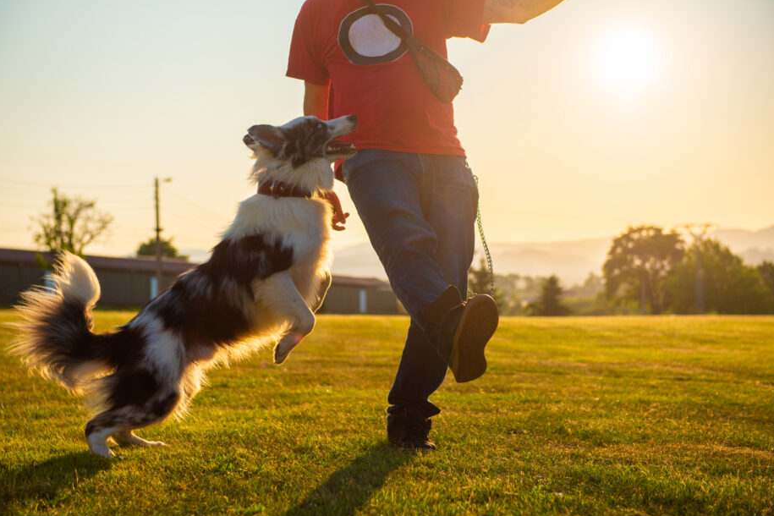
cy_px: 260
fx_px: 1311
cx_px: 390
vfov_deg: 22.3
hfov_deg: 32.9
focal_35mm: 61
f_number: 3.5
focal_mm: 60
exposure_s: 1/4000
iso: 100
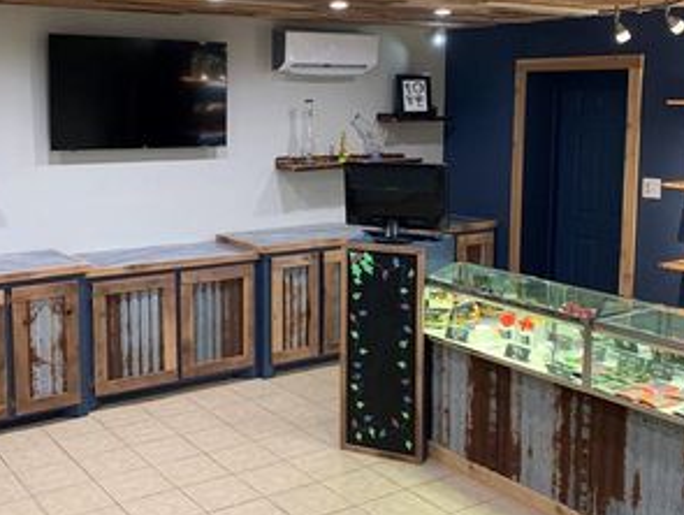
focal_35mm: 44
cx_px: 294
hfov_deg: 42.8
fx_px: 870
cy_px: 217
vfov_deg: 32.9
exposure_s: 1/60
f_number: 1.8
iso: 160
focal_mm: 4.25
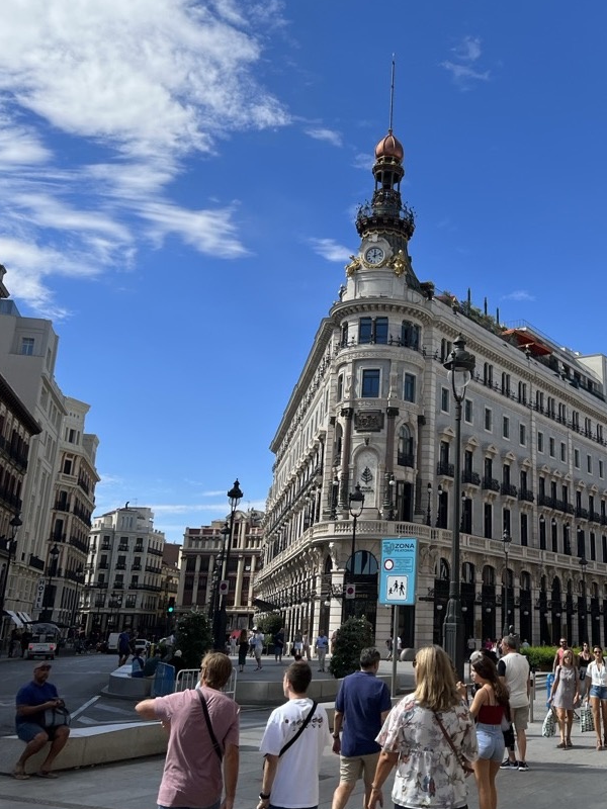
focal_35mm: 39
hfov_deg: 36.1
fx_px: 912
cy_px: 327
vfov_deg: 47.6
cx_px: 439
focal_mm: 5.7
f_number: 1.5
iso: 50
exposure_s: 1/3571
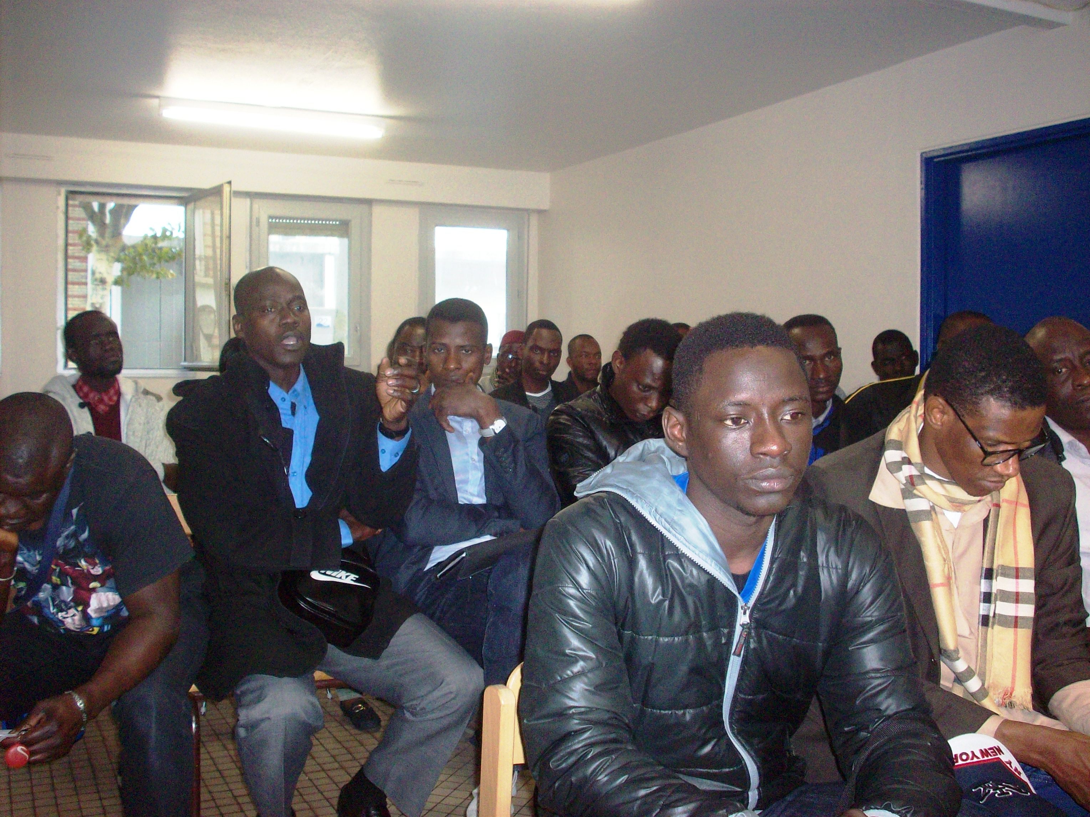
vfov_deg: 38.7
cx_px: 545
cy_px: 408
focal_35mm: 37
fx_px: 1165
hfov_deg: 50.1
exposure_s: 1/64
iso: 200
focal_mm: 6.2
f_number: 2.8
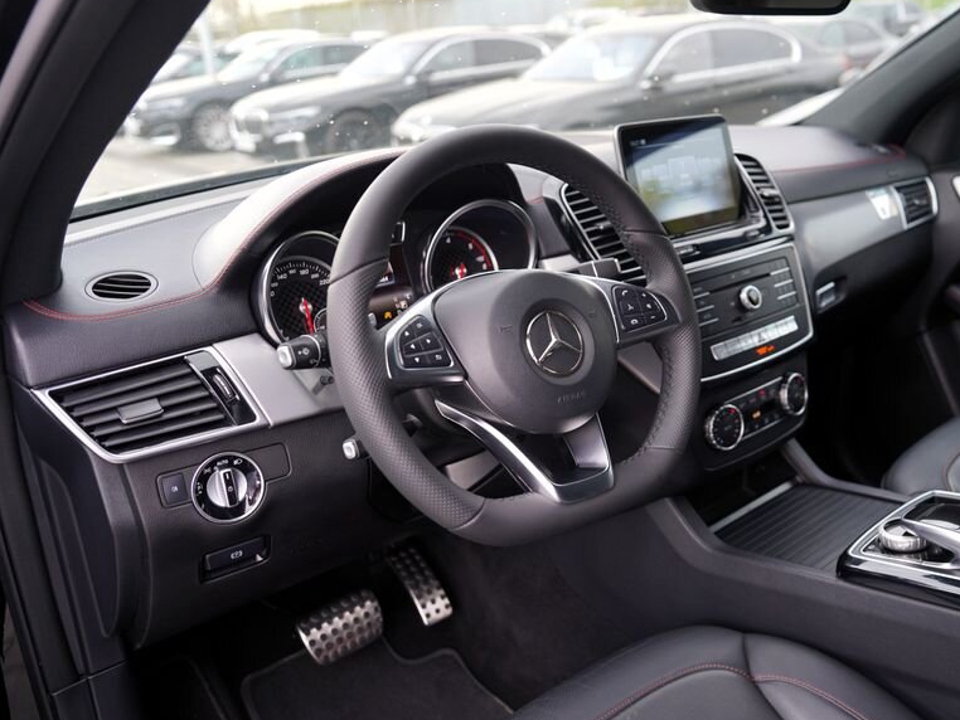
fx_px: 860
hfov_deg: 57.6
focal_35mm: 31
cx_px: 603
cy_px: 372
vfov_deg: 45.5
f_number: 2.8
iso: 100
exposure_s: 1/30
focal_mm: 24
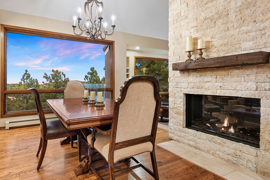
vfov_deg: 61.9
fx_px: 150
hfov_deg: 83.4
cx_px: 115
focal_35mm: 20
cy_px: 83
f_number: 8
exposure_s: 1/5
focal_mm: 17
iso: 1600
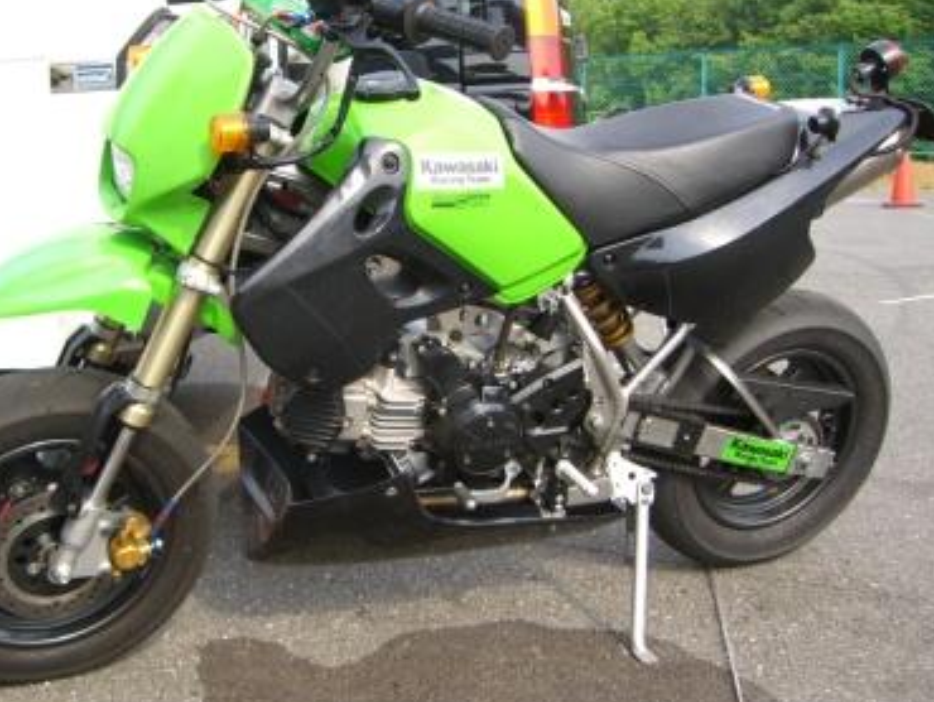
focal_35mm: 46
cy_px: 316
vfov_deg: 31.5
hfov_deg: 41.1
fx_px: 1242
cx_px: 394
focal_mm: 6.2
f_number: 2.7
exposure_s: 1/320
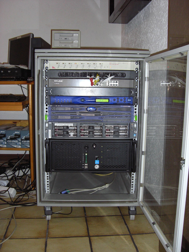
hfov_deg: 37.7
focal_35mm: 38
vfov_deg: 49.0
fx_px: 277
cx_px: 94
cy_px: 126
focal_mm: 6.2
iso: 200
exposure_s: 1/60
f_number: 2.7
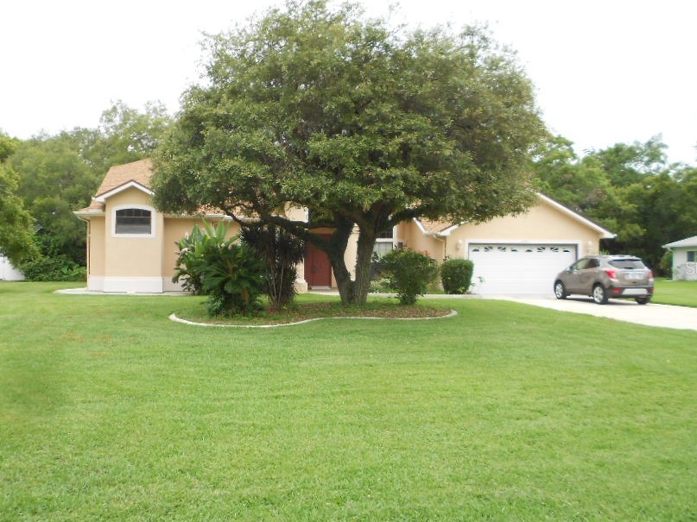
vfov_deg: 42.9
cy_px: 267
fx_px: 664
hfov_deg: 55.3
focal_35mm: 33
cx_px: 325
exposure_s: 1/320
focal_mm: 4.6
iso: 80
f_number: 3.2
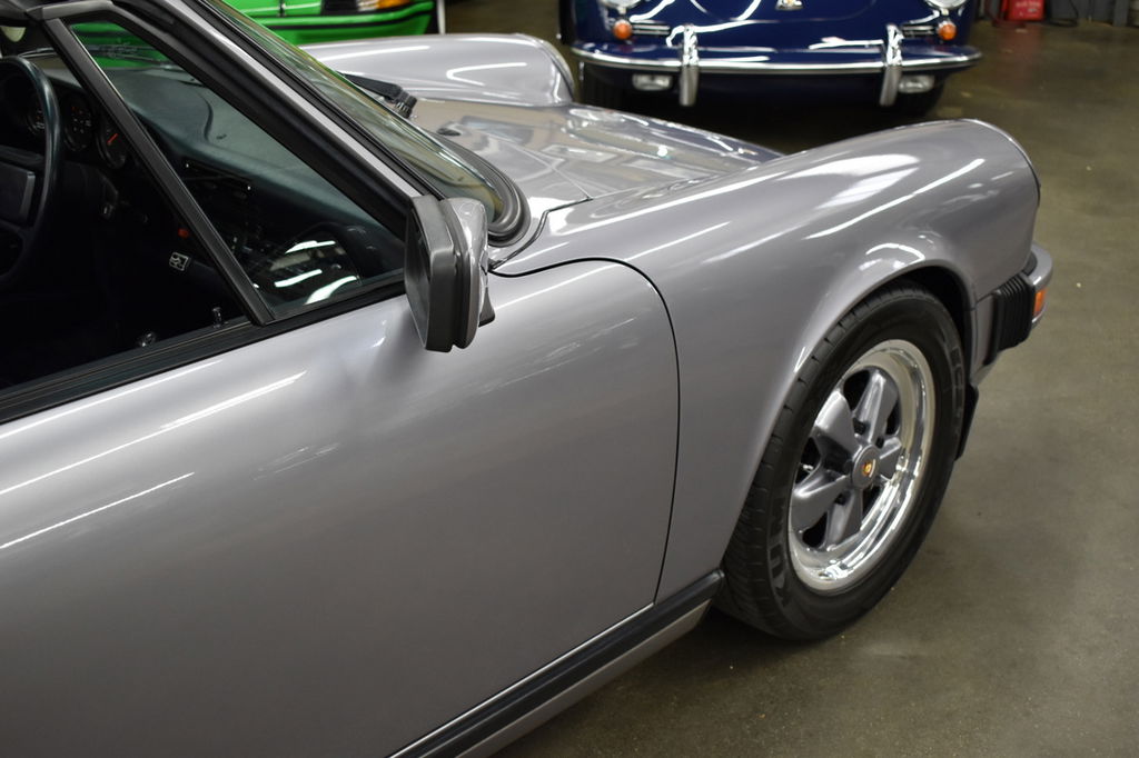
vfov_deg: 31.9
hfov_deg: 46.4
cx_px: 570
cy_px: 379
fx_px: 1328
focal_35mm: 42
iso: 900
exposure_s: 1/50
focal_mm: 28
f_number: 4.2
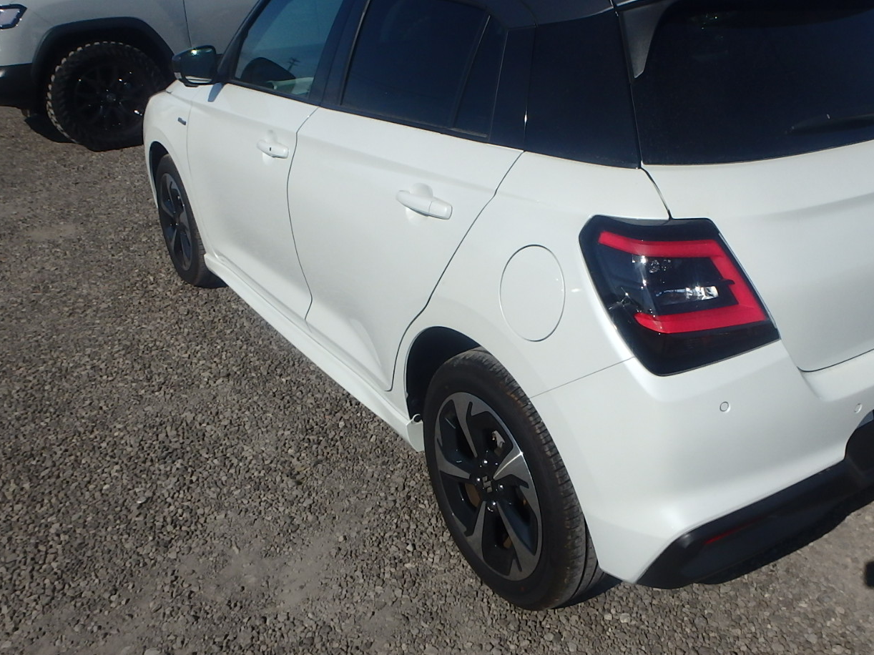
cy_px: 240
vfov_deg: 42.6
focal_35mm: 33
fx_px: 833
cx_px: 558
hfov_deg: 54.6
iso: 125
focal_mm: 3.7
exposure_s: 1/1000
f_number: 6
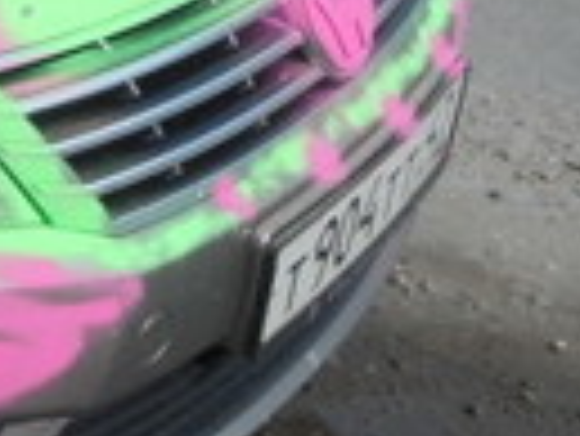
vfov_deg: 11.7
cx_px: -679
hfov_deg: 13.1
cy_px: -90
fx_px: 2080
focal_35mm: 124
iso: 80
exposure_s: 1/640
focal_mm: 4.5
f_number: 3.7
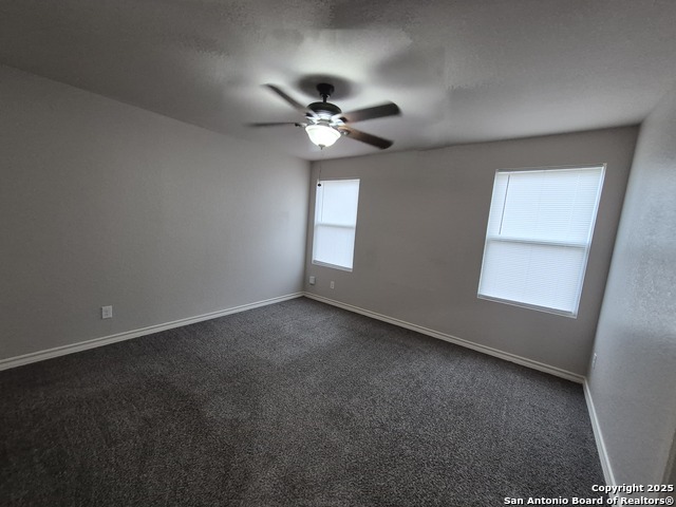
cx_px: 338
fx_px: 254
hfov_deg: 106.2
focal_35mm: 13
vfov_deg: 89.9
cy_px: 254
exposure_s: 1/60
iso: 200
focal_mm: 1.74
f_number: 2.2
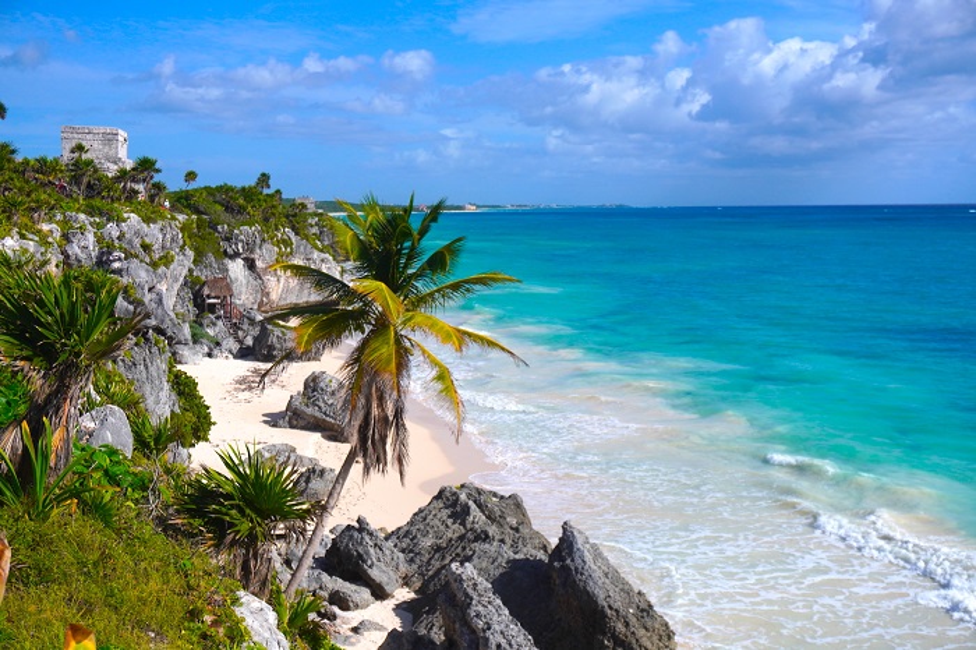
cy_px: 325
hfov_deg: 46.4
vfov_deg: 31.9
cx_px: 488
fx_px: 1138
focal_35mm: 42
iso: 160
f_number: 6.3
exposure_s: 1/1600
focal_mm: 28
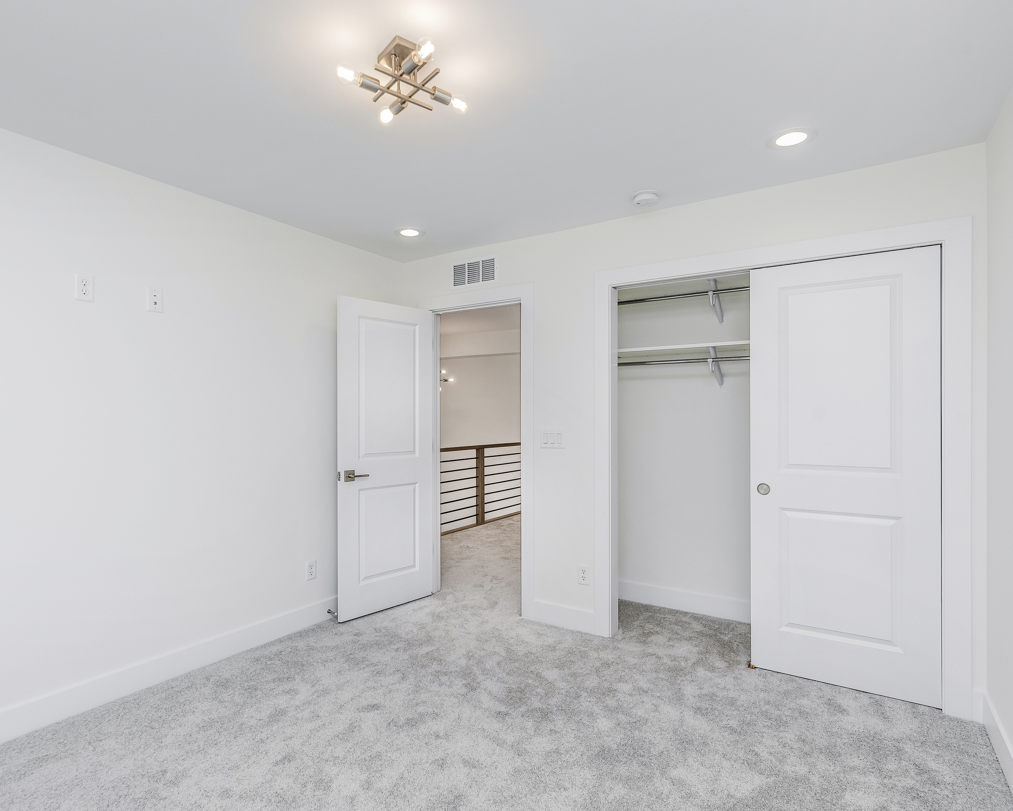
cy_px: 392
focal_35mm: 18
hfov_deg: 86.2
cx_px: 462
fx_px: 540
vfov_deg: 73.8
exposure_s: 1/200
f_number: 5.6
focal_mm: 15
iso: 320
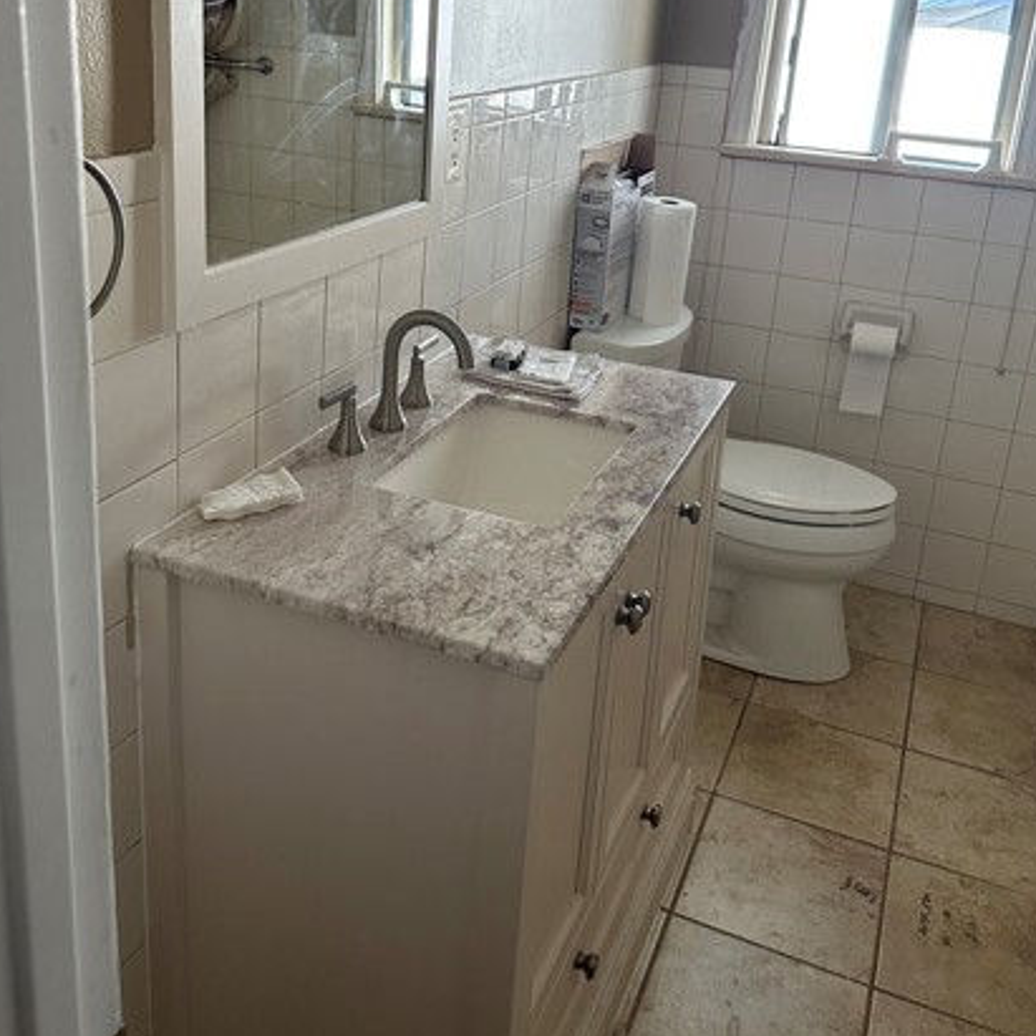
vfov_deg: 48.7
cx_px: 486
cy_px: 323
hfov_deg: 49.7
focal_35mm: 33
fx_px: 1117
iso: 250
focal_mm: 6.86
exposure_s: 1/82
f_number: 1.78
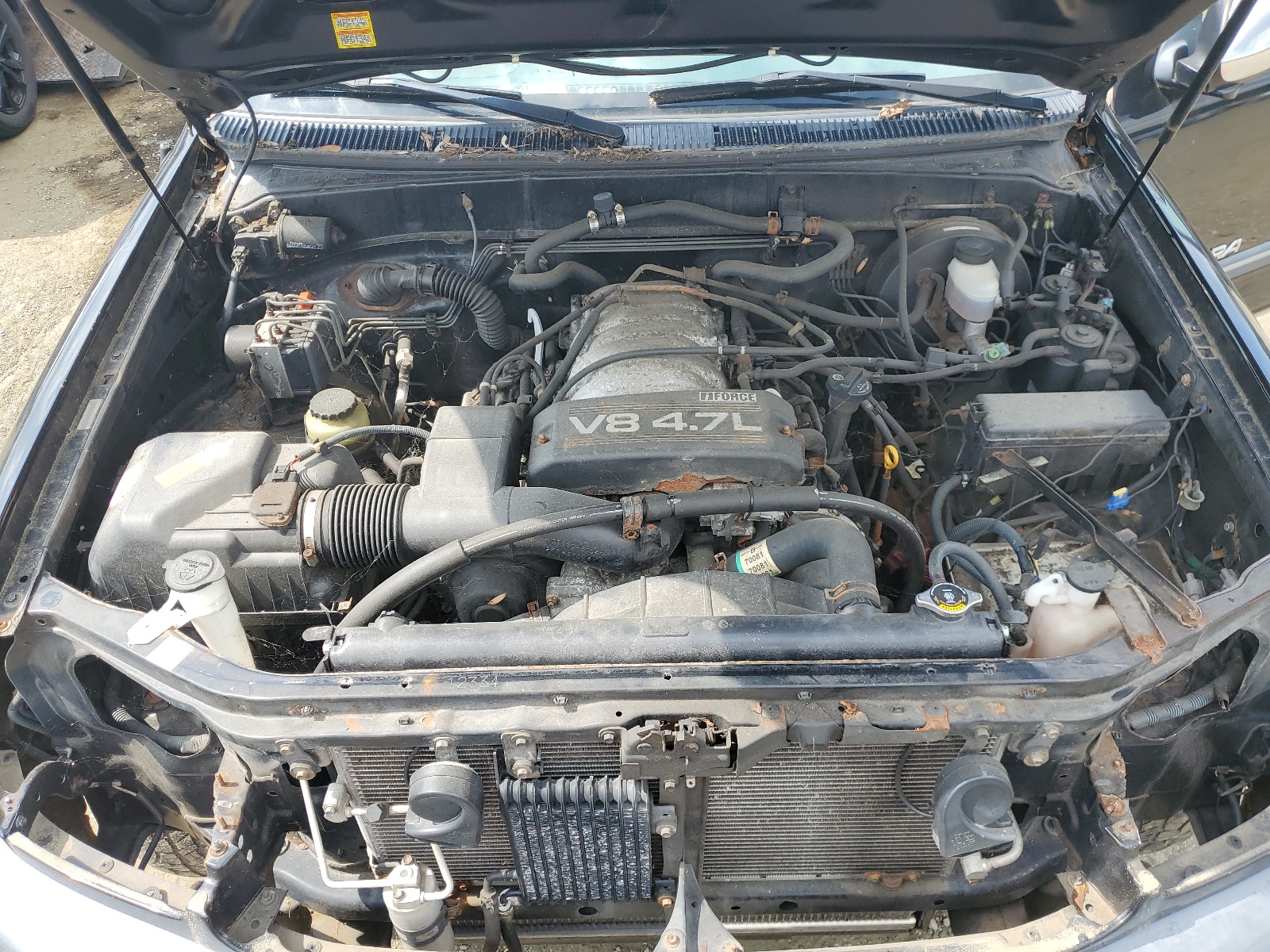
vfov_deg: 53.1
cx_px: 635
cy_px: 476
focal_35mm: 26
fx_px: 954
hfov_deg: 67.3
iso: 50
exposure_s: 1/625
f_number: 1.5
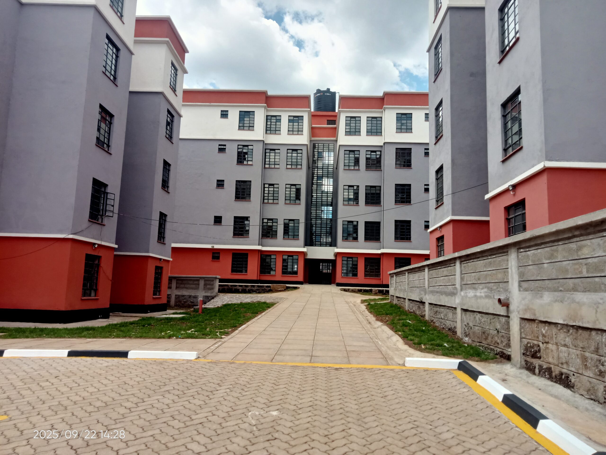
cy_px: 228
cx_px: 303
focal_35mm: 28
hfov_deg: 63.4
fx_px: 490
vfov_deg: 49.7
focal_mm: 3.46
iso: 100
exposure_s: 1/661
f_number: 2.2
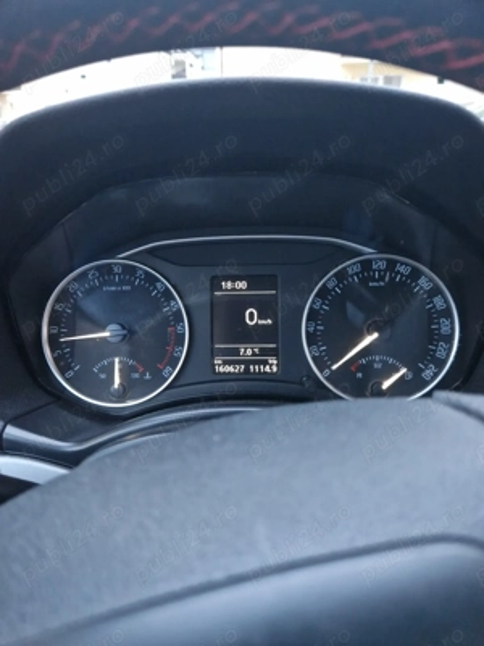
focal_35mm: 23
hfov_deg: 58.9
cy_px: 323
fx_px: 429
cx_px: 242
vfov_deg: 73.9
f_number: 1.8
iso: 640
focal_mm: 5.4
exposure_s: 1/25
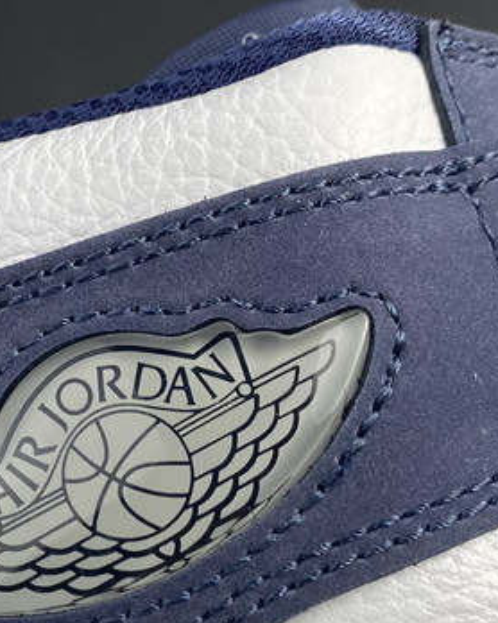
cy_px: 426
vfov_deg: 25.9
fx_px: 1346
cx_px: 54
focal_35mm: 73
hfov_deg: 20.6
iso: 40
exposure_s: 1/100
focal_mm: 4.25
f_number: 1.8
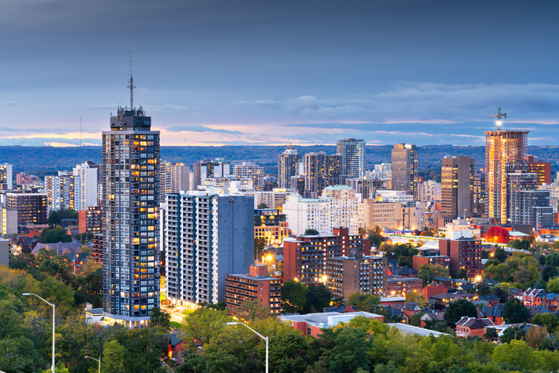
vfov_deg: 18.9
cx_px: 280
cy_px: 186
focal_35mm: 72
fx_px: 1118
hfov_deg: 28.1
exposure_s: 20
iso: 100
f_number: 9
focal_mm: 72
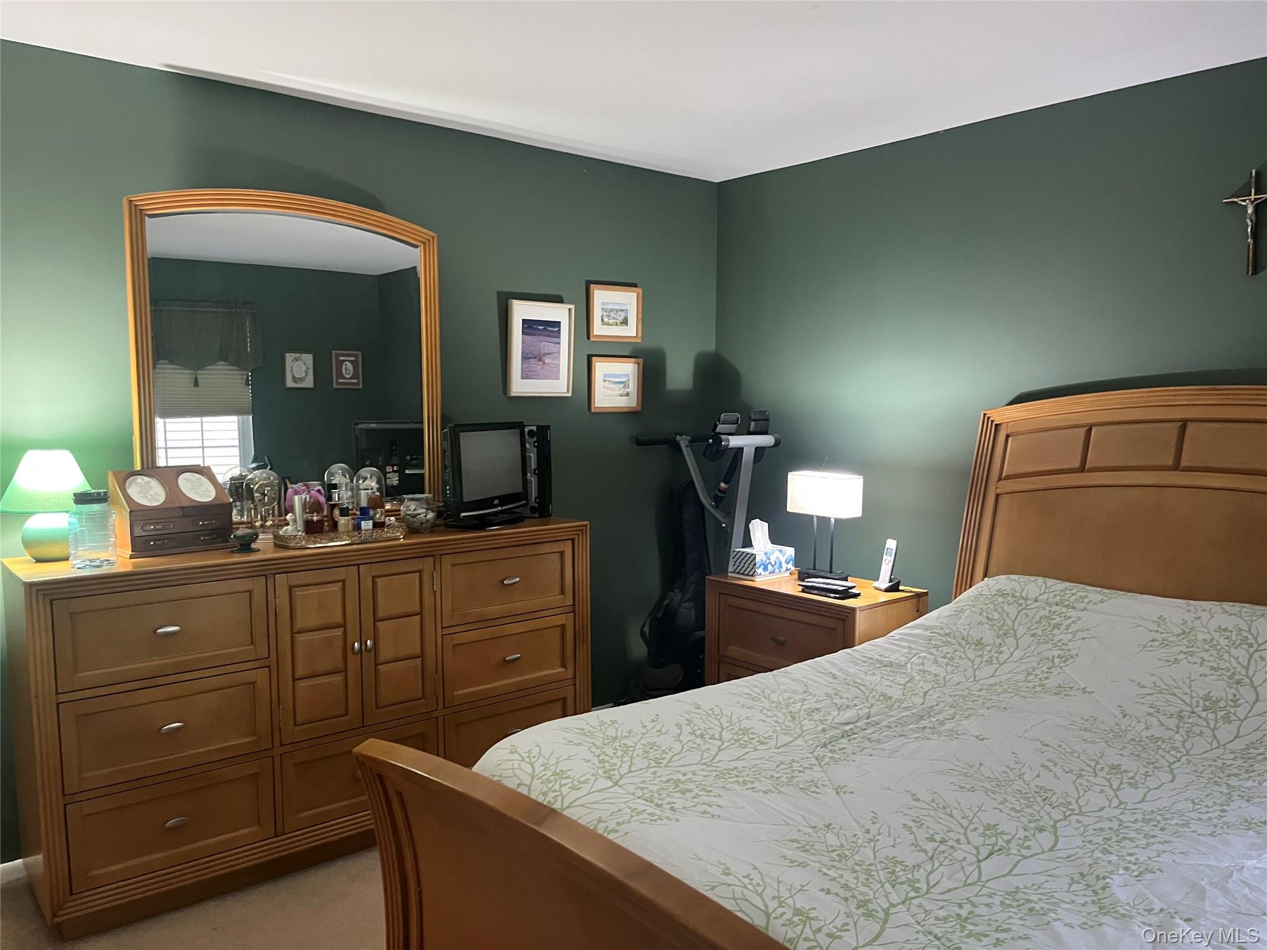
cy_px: 475
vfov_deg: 53.1
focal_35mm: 26
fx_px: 952
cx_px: 634
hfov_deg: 67.3
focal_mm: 5.1
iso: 500
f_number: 1.6
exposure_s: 1/40
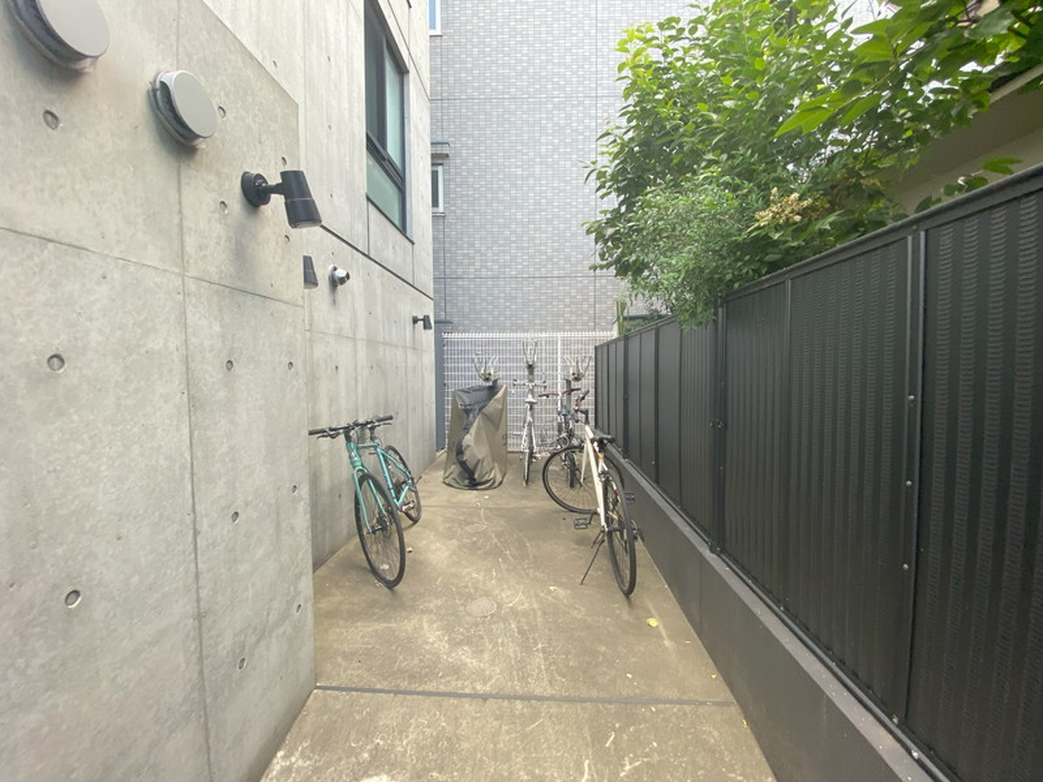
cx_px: 522
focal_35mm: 13
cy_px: 391
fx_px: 392
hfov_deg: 106.2
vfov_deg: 89.9
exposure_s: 1/121
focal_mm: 1.54
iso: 100
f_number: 2.4
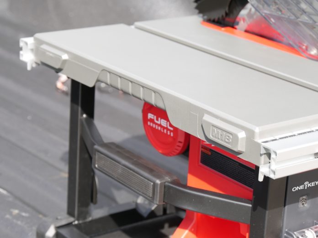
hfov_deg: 21.3
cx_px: 159
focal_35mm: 92
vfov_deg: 16.1
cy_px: 119
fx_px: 845
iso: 200
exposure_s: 1/200
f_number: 5.6
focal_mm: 46
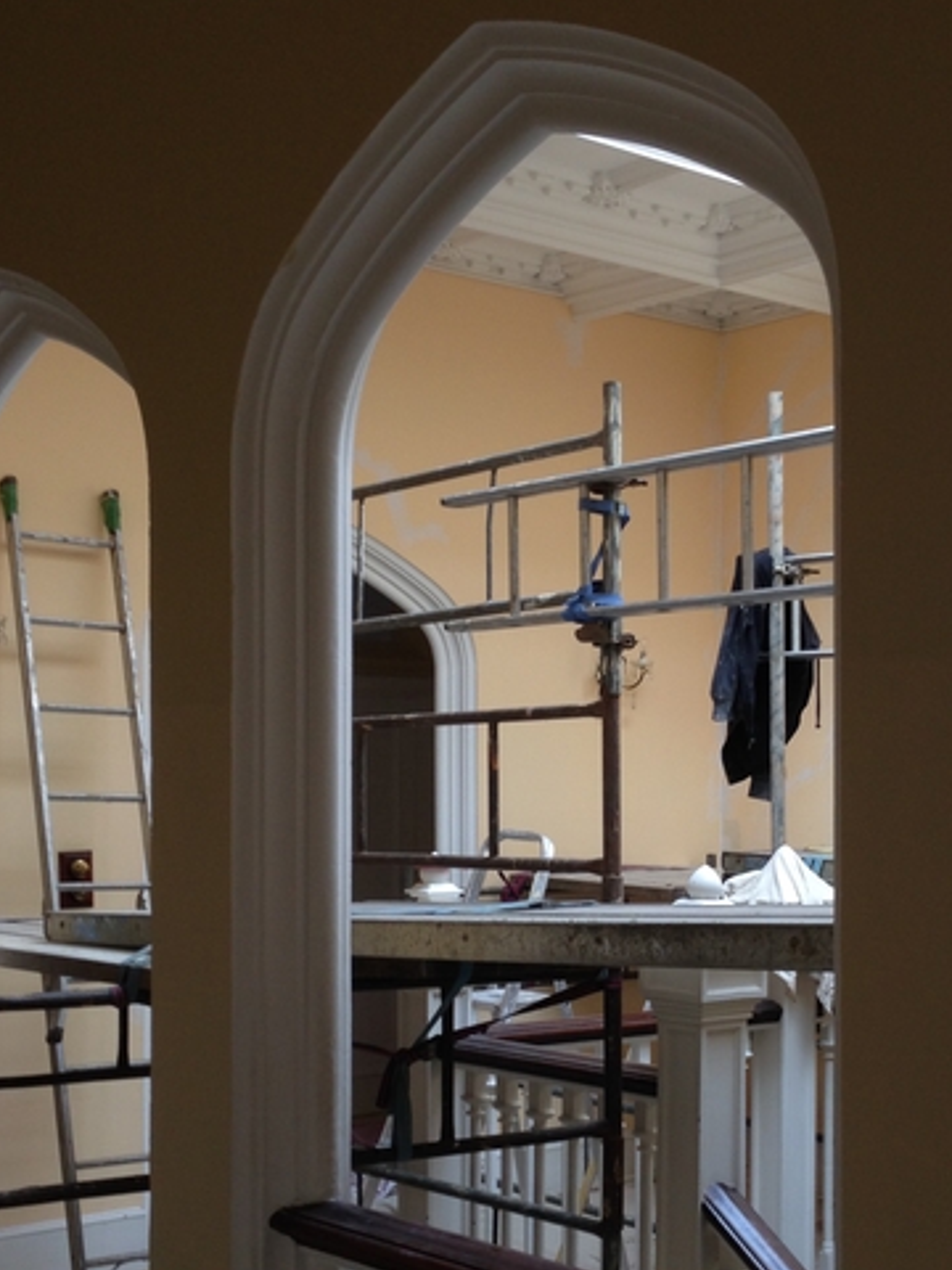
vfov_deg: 34.7
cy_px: 807
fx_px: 2017
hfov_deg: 26.4
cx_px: 629
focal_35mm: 55
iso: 50
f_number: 2.4
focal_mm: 4.12
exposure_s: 1/30
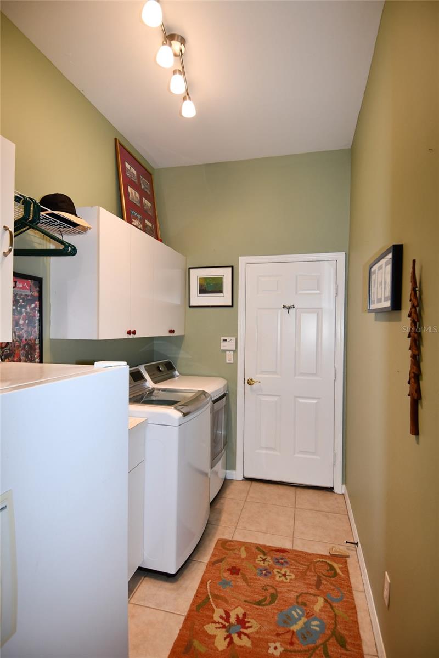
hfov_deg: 67.4
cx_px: 220
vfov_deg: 90.0
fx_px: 329
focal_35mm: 18
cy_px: 329
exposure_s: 1/60
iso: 500
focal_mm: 12
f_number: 4
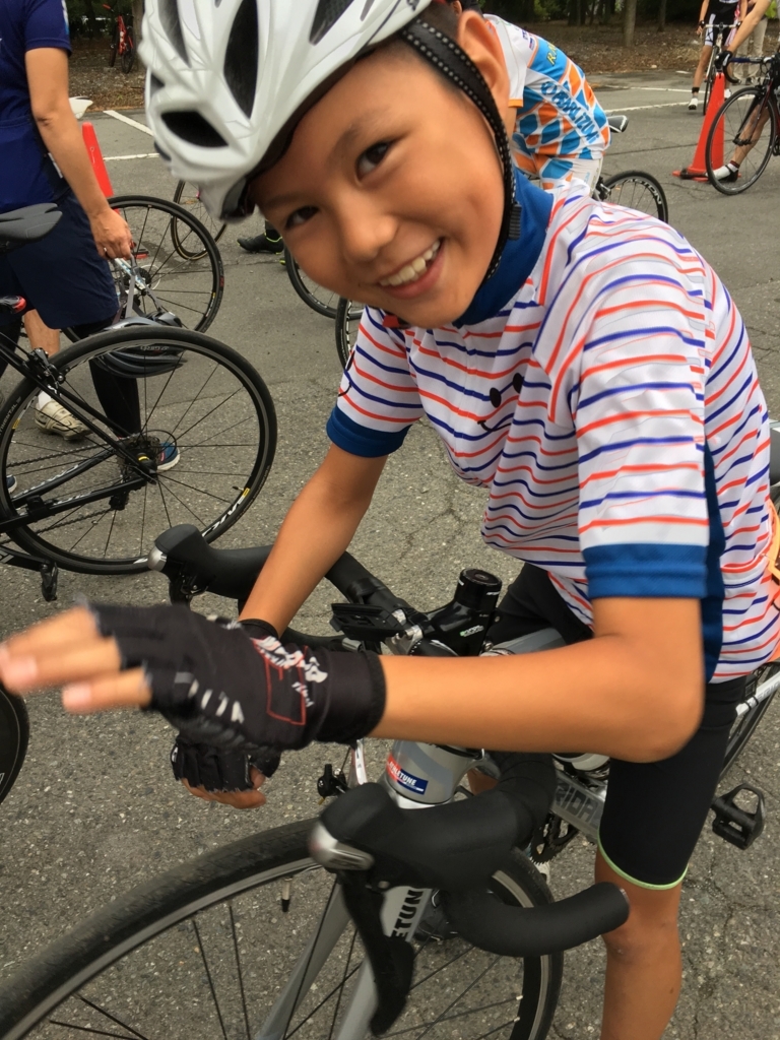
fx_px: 871
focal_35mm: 29
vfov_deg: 61.7
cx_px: 390
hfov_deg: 48.2
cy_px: 520
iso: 40
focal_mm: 4.15
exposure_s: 1/120
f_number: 2.2
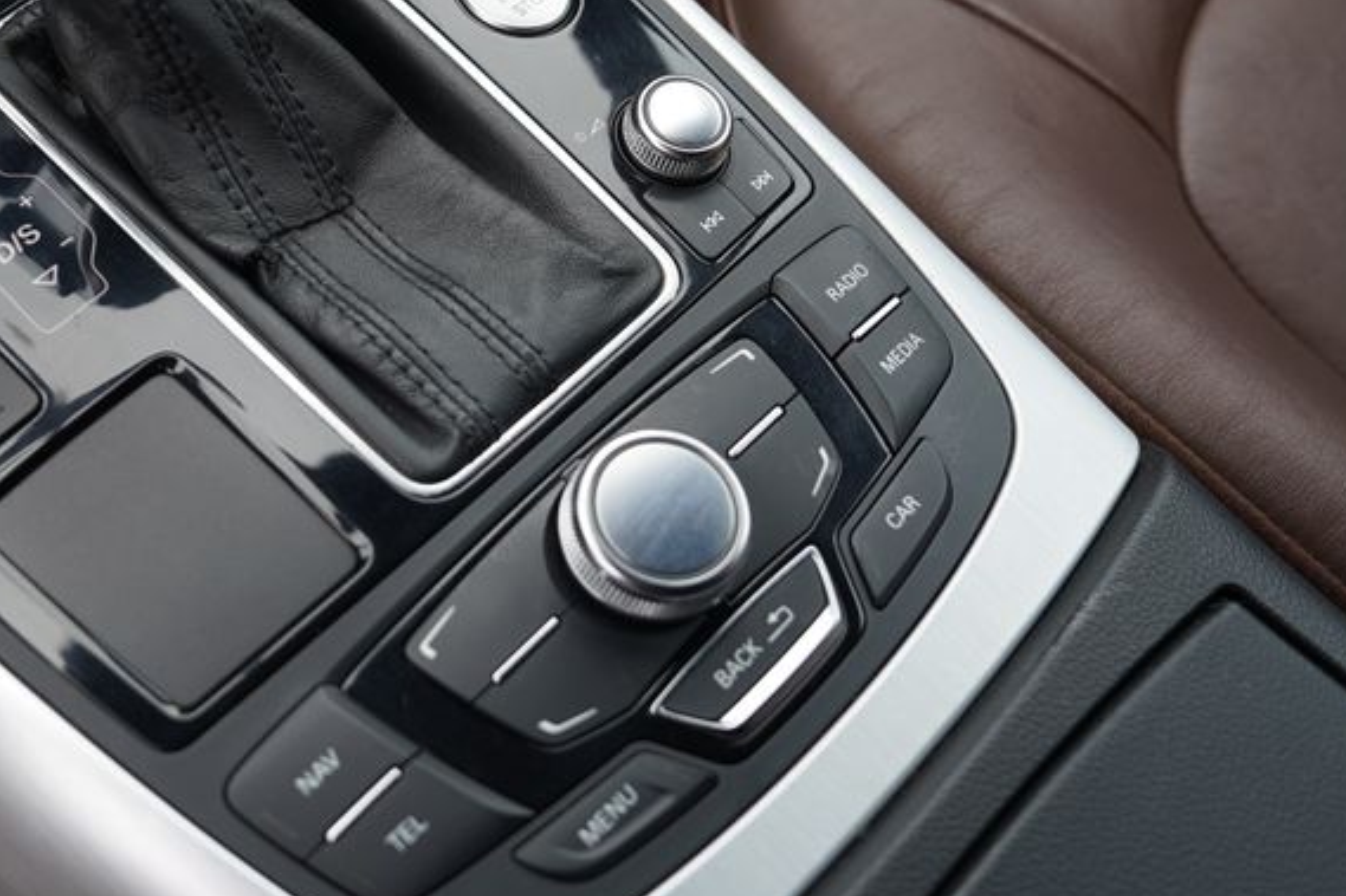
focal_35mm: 54
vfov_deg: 24.7
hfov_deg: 36.1
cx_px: 357
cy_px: 183
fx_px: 2018
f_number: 4
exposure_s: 1/60
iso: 100
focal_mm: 30
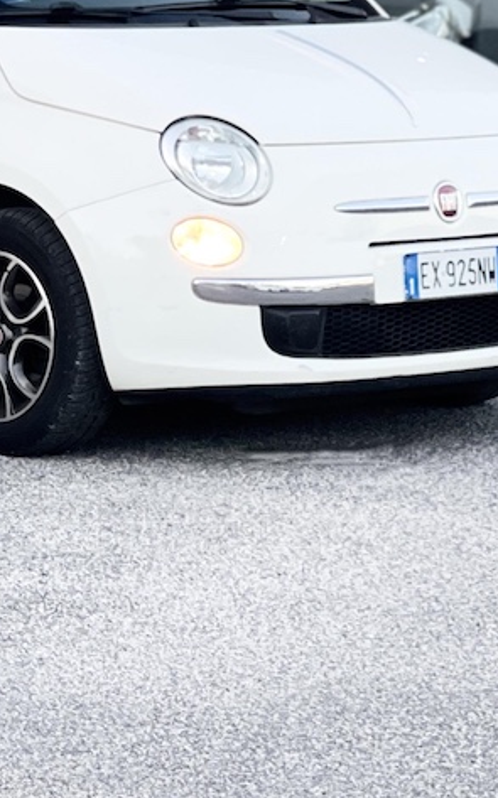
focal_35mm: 179
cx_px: 95
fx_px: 3893
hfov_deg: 7.3
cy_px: 163
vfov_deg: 11.7
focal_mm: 7.5
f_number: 2.2
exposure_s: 1/121
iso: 100
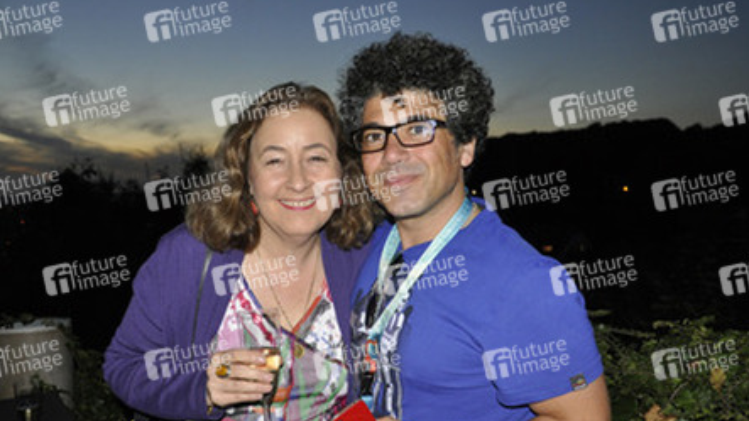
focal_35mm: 34
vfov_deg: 35.1
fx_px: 666
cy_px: 233
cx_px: 379
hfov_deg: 58.7
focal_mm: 21
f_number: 3.8
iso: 800
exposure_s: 1/60
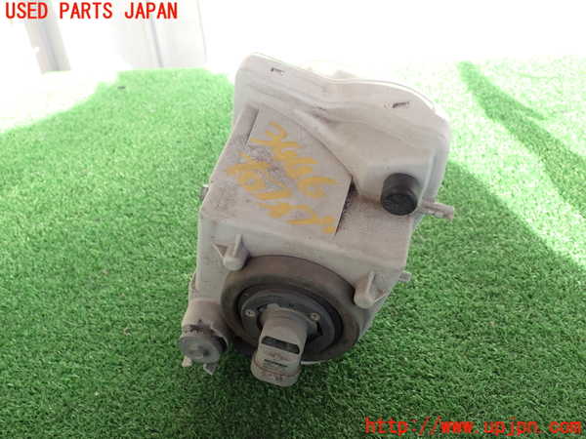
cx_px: 293
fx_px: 609
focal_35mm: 36
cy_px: 220
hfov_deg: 51.4
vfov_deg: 39.7
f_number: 3.5
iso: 100
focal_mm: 6.37
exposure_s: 1/100
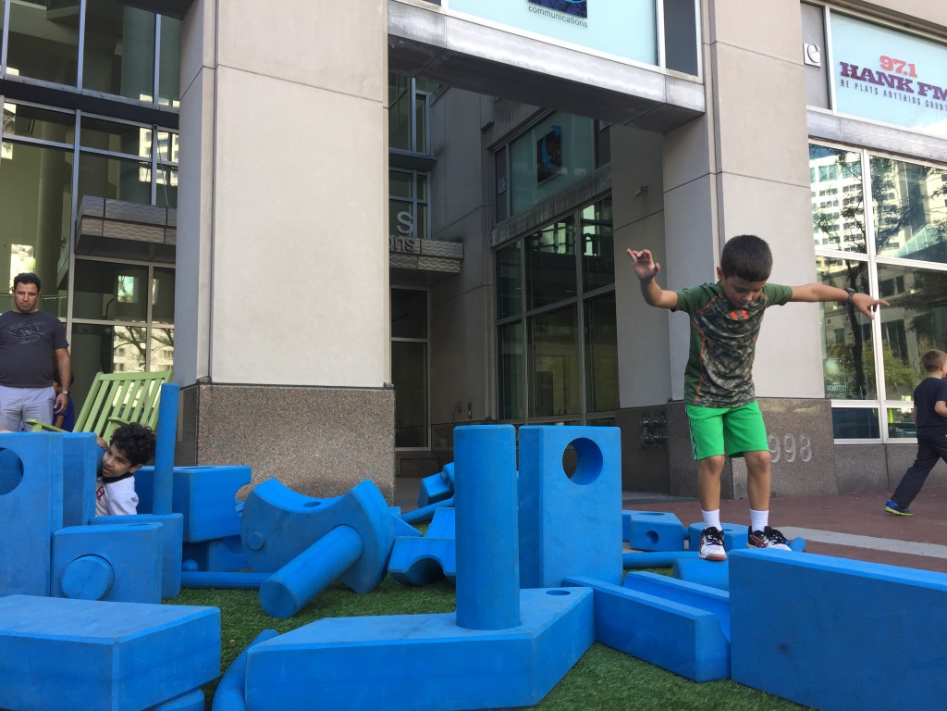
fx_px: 793
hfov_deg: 61.7
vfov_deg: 48.2
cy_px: 356
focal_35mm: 29
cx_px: 474
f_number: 2.2
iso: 32
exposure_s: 1/120
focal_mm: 4.15
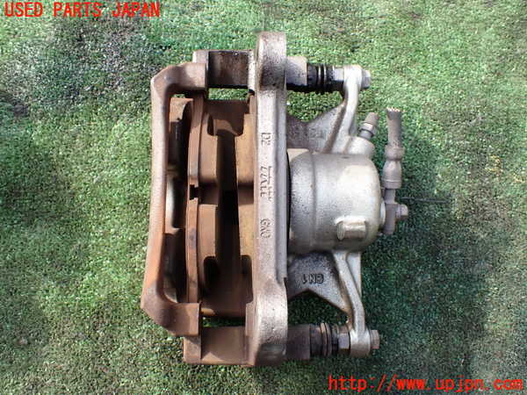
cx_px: 264
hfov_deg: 60.0
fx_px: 457
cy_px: 198
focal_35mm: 30
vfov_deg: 46.8
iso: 100
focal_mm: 5.4
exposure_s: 1/160
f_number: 3.2
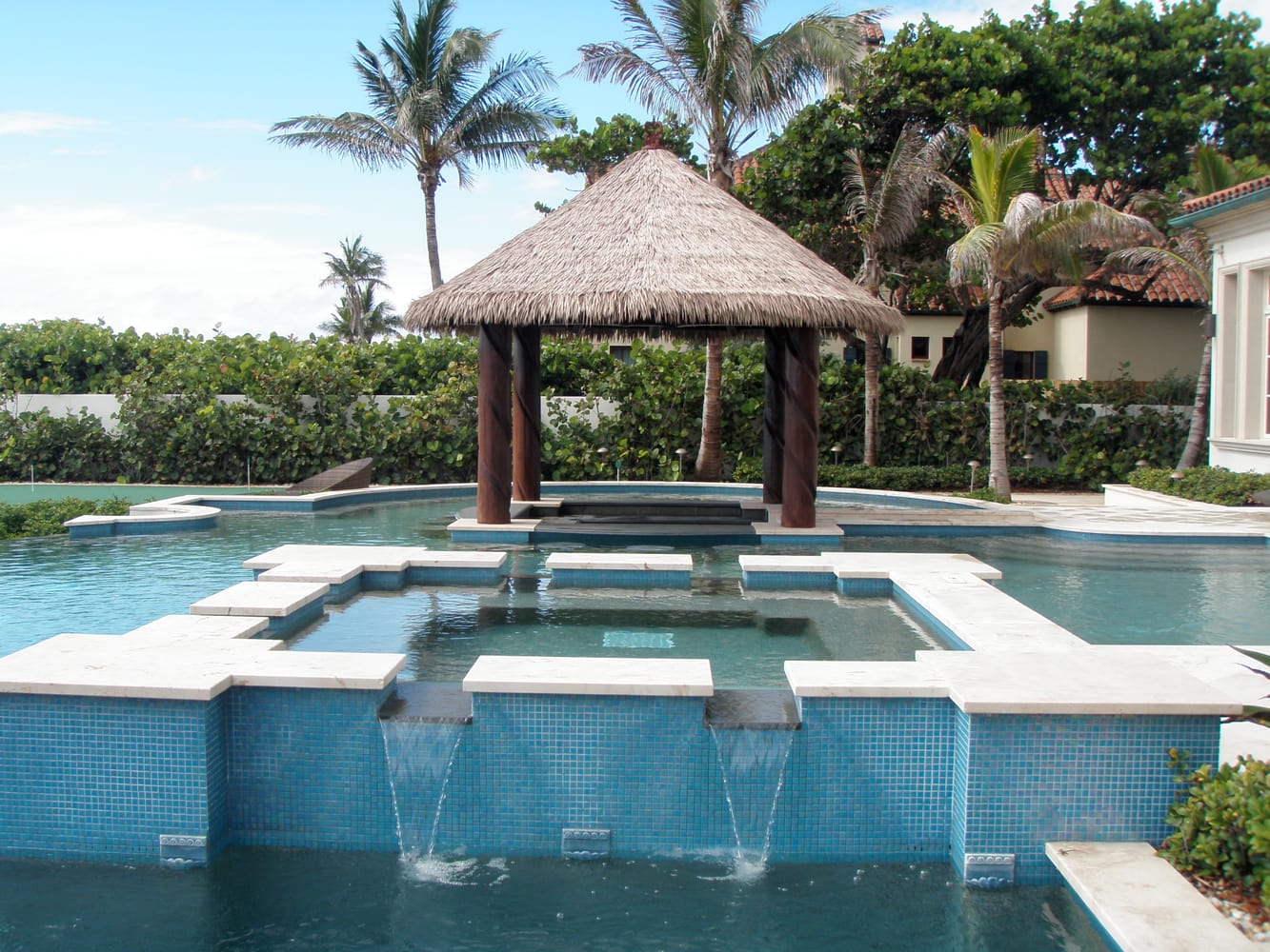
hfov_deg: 49.0
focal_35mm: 38
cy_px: 476
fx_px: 1394
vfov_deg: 37.7
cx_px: 635
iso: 80
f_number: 3.5
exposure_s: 1/400
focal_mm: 6.7
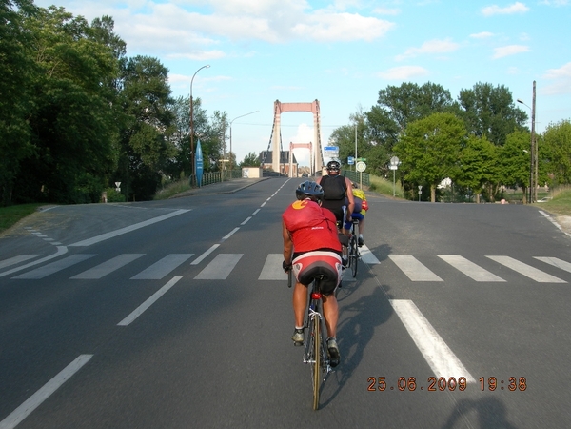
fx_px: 627
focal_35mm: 38
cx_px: 286
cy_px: 214
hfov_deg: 49.0
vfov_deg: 37.7
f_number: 4.8
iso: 50
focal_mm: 7.8
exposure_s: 1/192
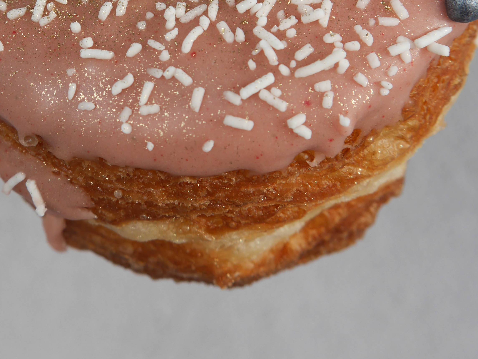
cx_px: 142
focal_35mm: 72
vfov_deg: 20.0
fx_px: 995
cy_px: 27
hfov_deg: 26.8
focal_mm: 18
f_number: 5.6
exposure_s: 1/160
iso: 200
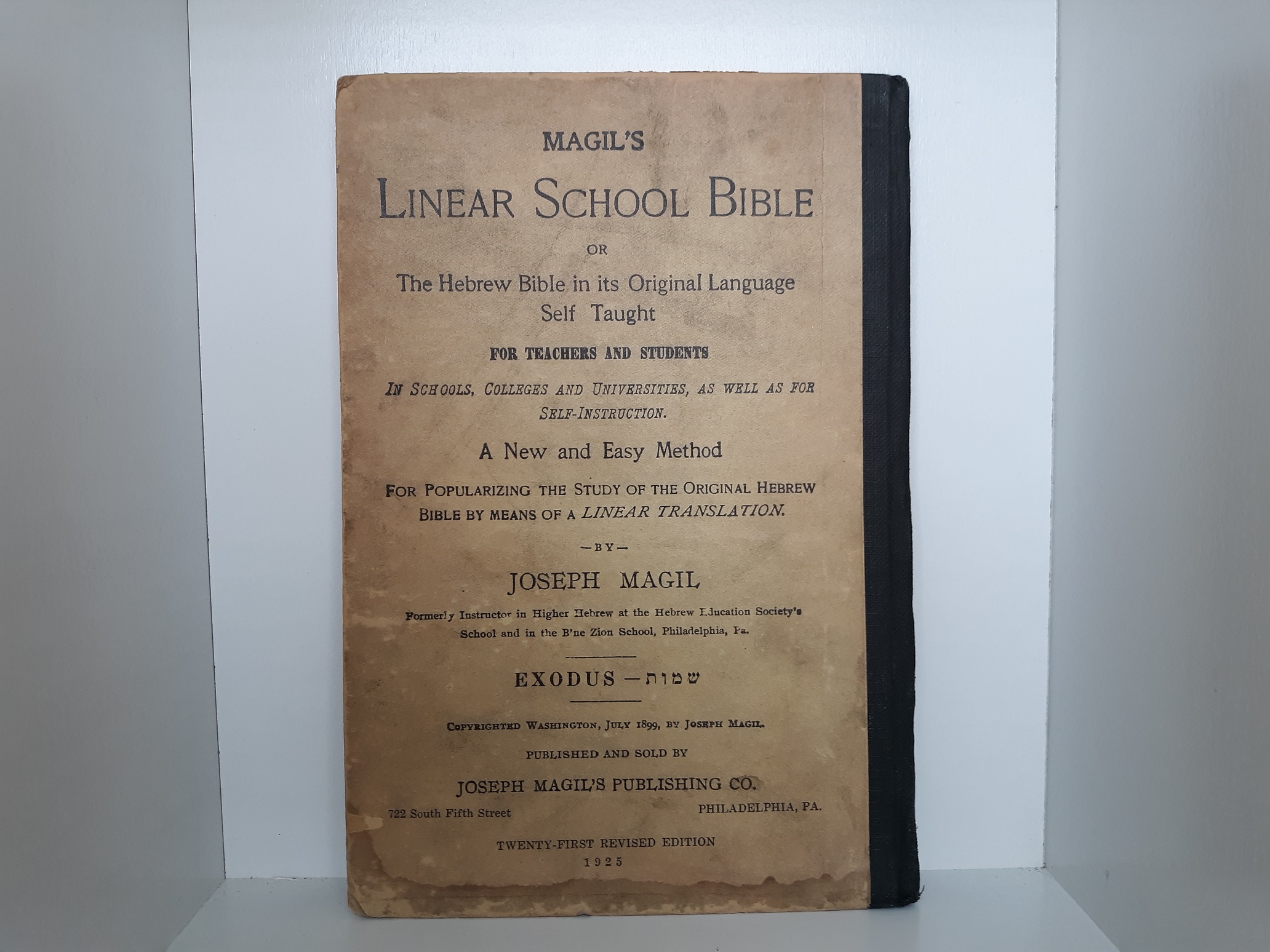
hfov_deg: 63.4
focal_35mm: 28
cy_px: 476
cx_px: 635
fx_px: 1027
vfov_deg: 49.7
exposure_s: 1/40
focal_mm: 3.7
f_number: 1.7
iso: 64
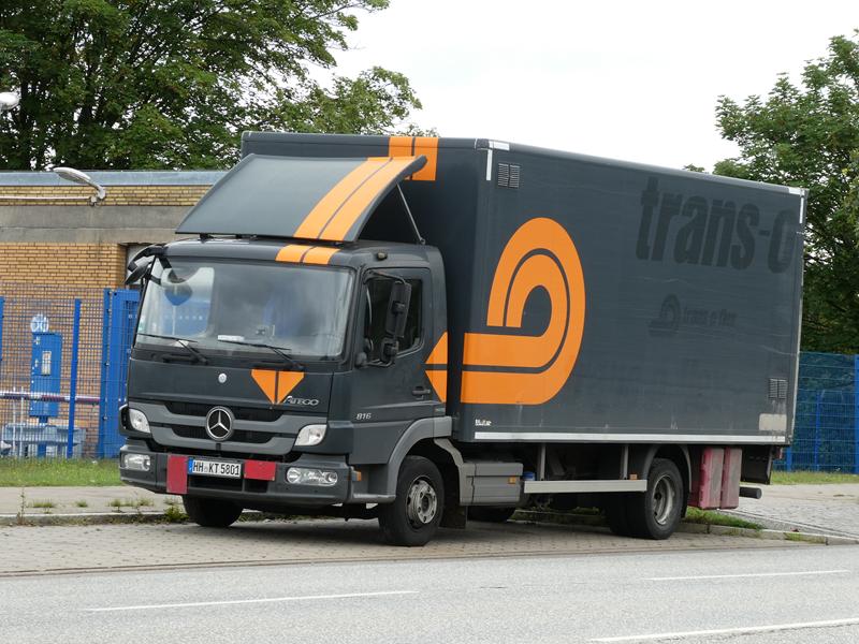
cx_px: 430
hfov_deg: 15.9
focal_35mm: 124
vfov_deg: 12.0
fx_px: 3077
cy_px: 322
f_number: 5.2
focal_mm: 22.3
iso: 80
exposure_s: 1/80
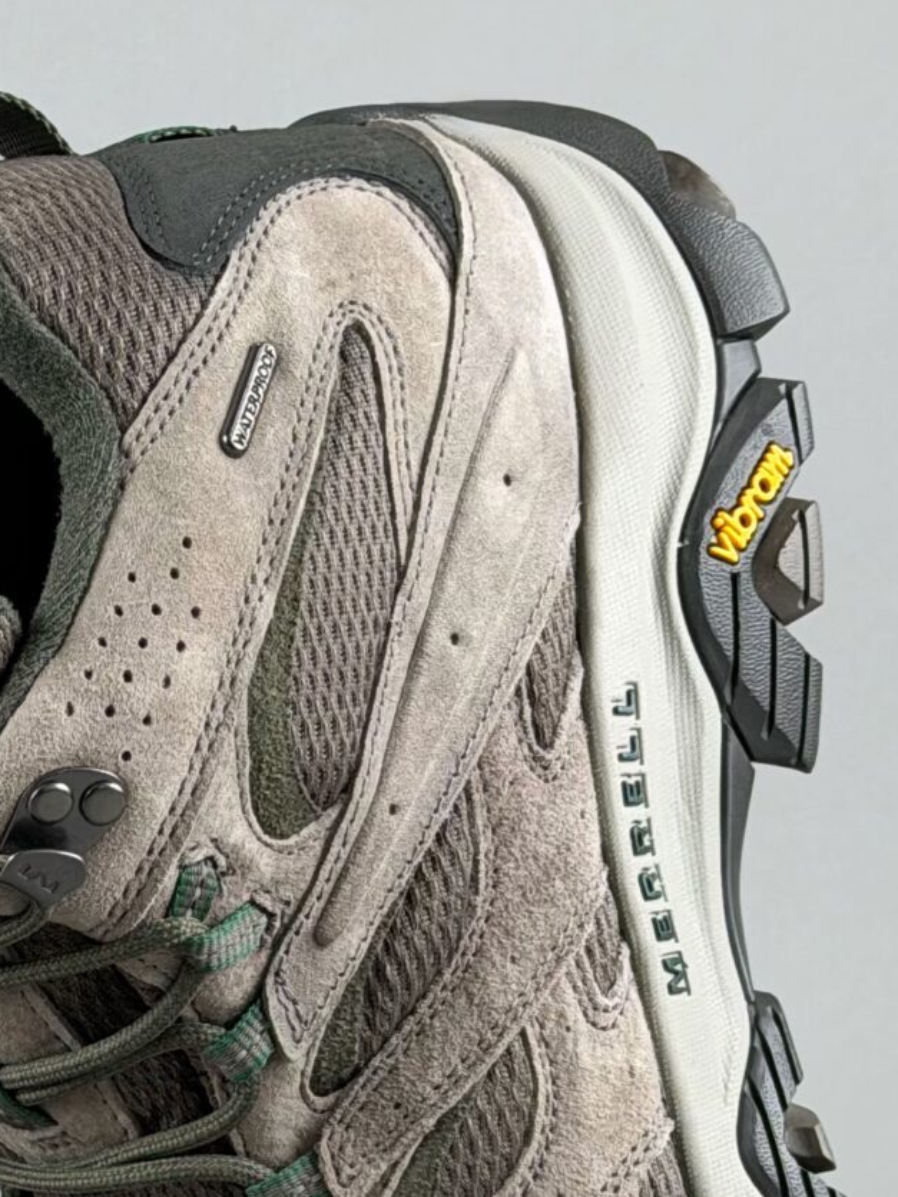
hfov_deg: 9.9
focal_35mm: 147
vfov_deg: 13.3
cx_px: -258
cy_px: 1143
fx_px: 5085
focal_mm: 6.76
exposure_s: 1/337
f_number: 1.78
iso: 64
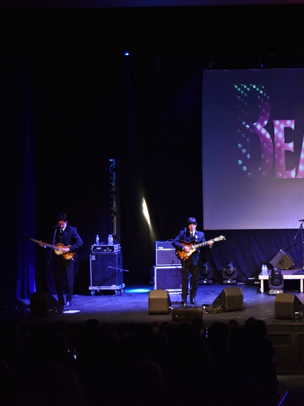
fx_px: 899
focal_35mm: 77
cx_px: 299
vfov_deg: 25.4
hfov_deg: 18.7
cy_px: 203
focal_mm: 35
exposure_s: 1/40
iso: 1000
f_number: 4.5
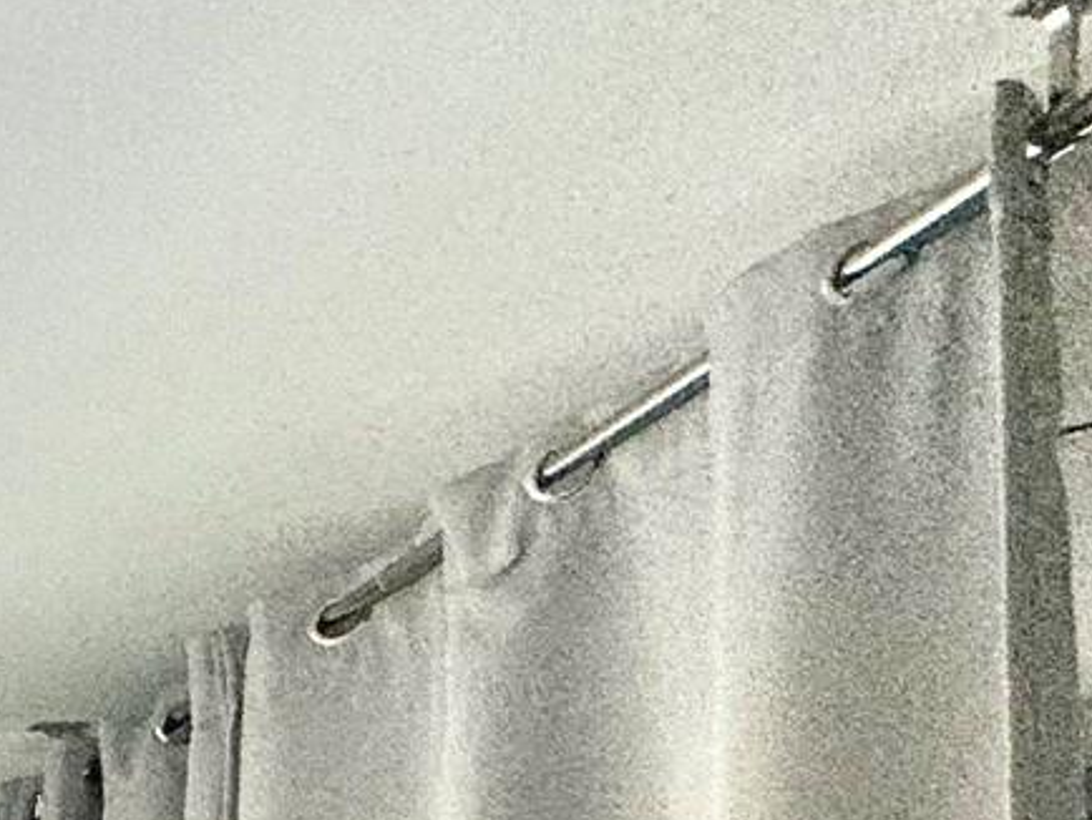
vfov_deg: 16.6
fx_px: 2083
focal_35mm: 66
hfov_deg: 16.6
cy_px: 1660
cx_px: -1344
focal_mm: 2.22
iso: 100
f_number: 2.2
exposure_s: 1/120
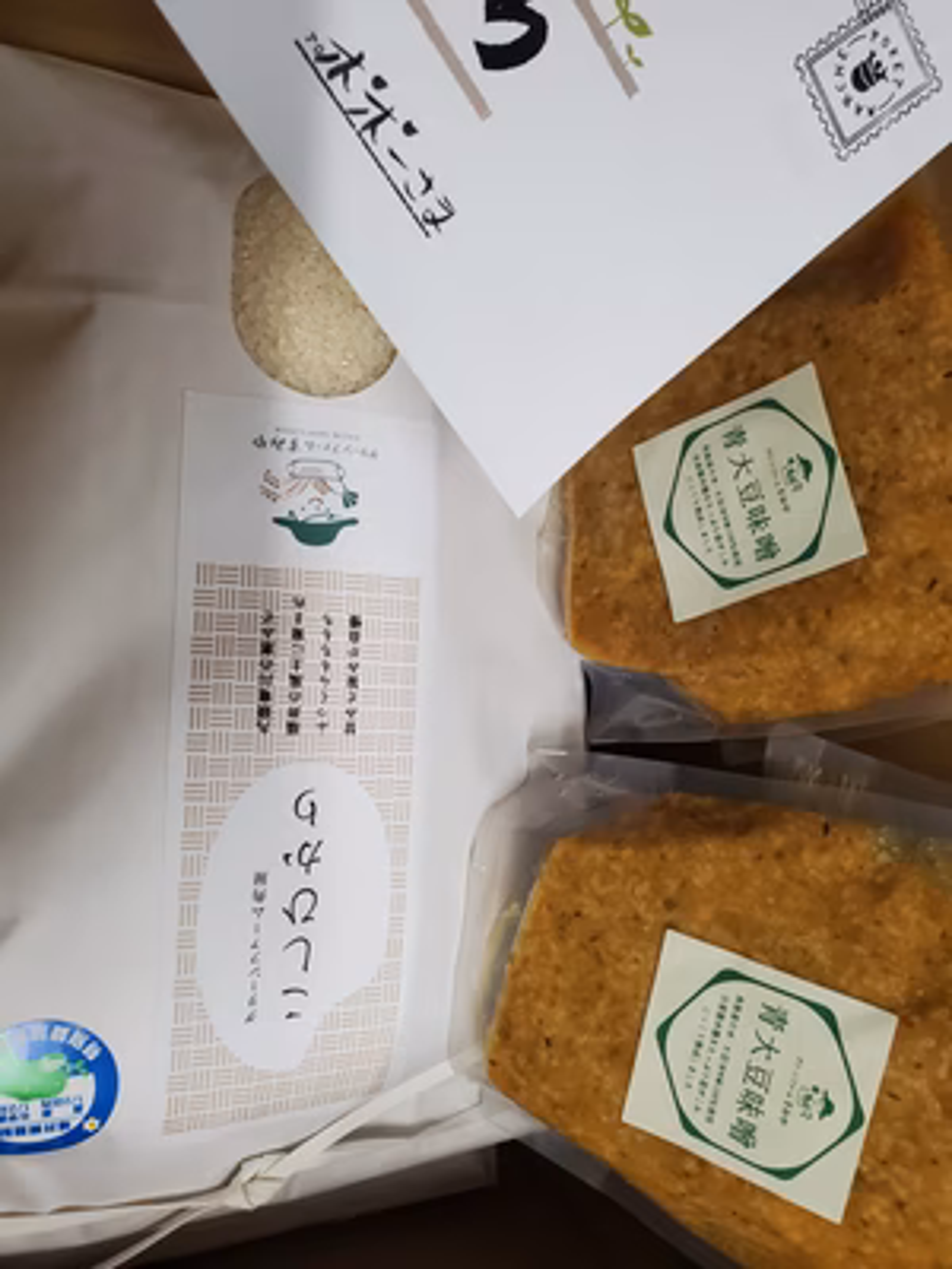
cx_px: 476
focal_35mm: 26
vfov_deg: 67.3
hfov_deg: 53.1
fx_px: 953
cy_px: 634
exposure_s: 1/120
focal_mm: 4.3
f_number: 2.4
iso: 250
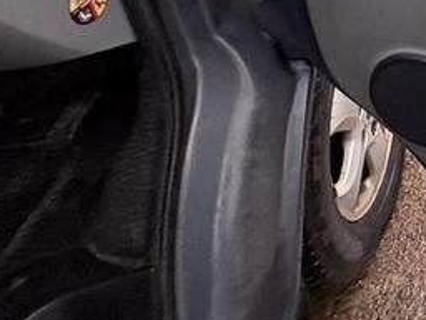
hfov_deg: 24.5
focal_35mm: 49
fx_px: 603
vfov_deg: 22.3
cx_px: 709
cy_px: -203
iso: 32
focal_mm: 2.22
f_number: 2.2
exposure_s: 1/102
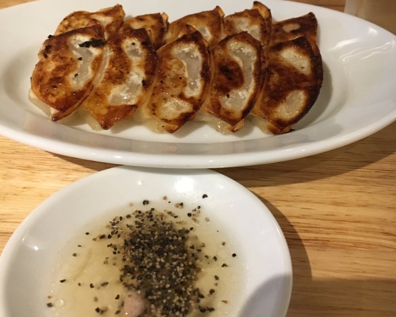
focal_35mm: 38
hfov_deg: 47.9
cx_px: 198
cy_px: 126
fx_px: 445
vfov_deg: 39.0
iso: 200
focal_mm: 4.15
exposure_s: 1/24
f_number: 2.2
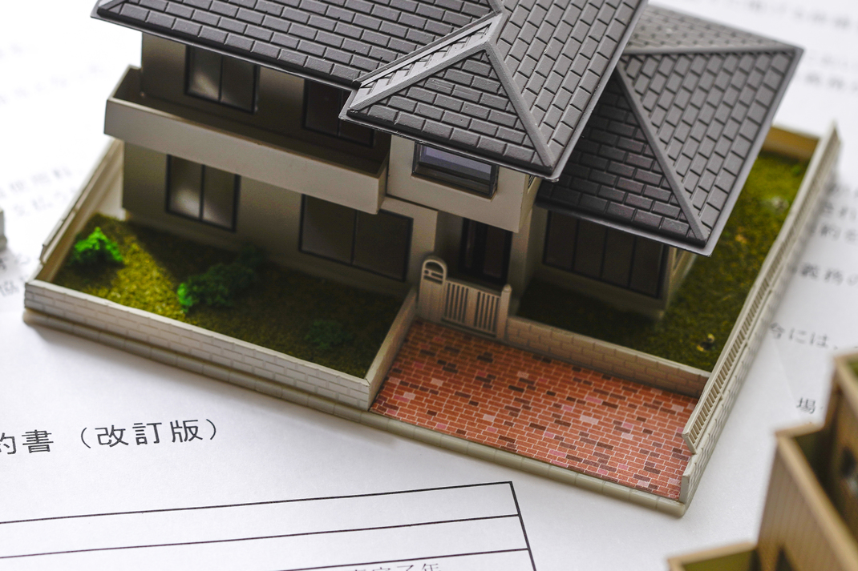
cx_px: 198
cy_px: 469
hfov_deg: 11.0
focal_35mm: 187
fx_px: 4456
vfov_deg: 7.3
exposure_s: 1/50
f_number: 2.8
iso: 100
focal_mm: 100
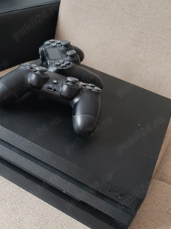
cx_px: 62
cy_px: 147
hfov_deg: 40.3
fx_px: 231
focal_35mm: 35
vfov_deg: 52.0
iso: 400
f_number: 1.9
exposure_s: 1/100
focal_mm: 6.12
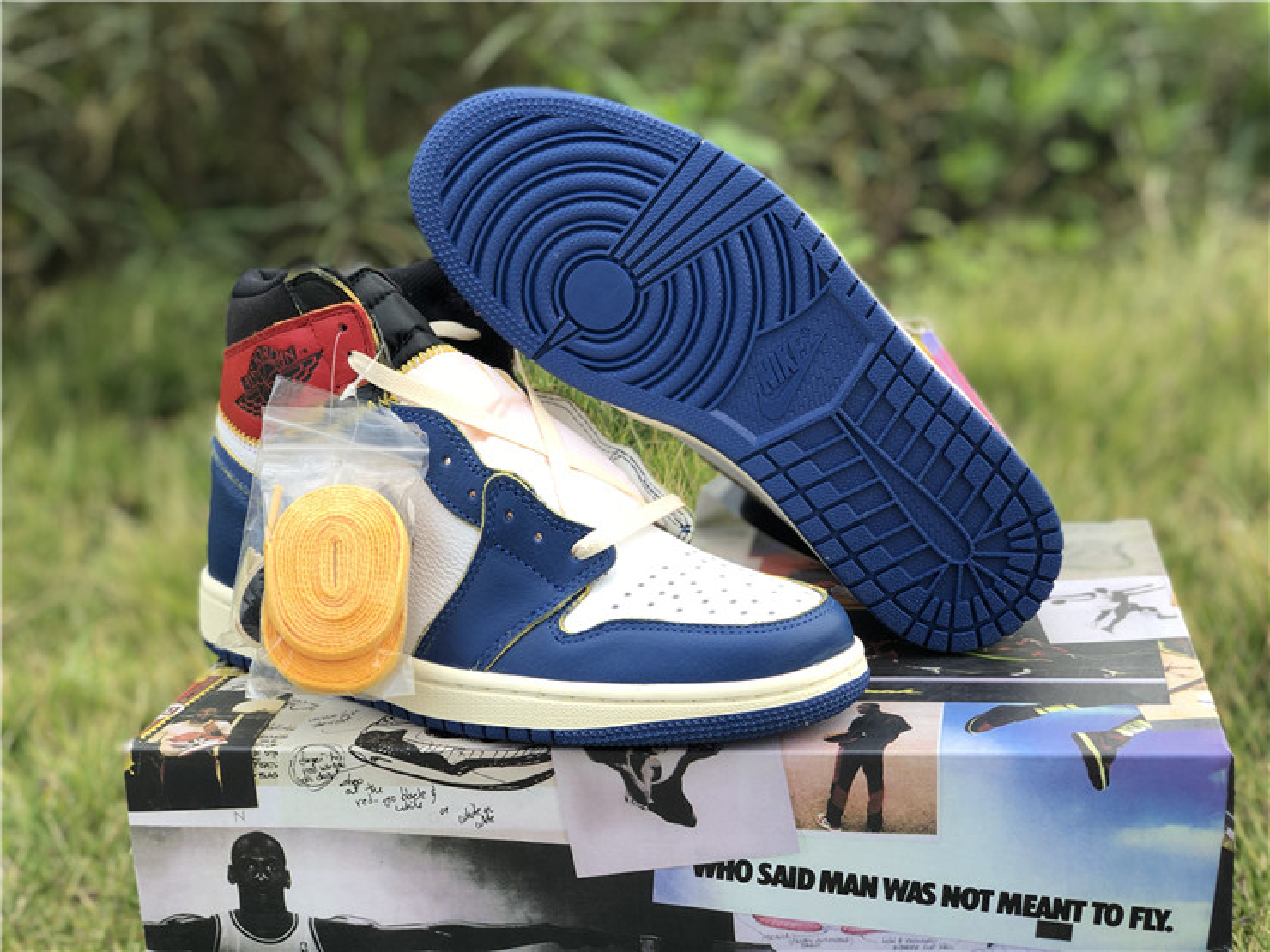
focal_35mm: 52
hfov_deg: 36.8
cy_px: 476
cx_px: 635
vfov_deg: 28.0
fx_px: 1908
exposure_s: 1/115
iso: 16
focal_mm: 6
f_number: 2.4
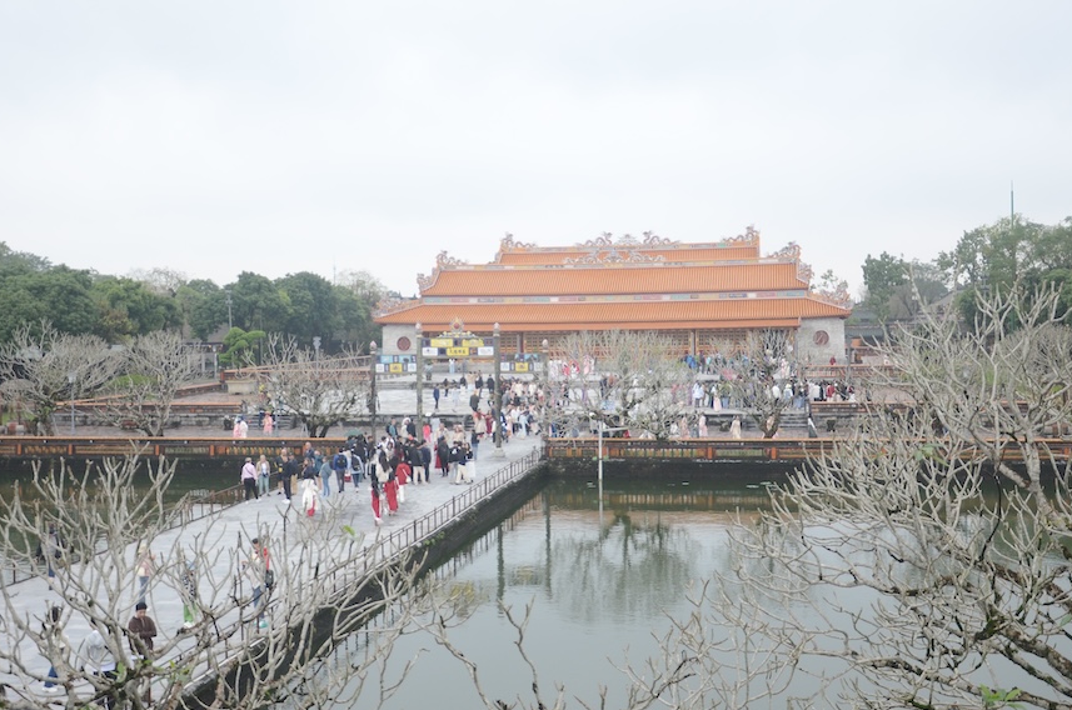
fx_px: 1278
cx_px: 529
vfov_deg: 31.1
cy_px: 344
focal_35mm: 43
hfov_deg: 45.5
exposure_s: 1/1000
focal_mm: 24
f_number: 3.8
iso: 400
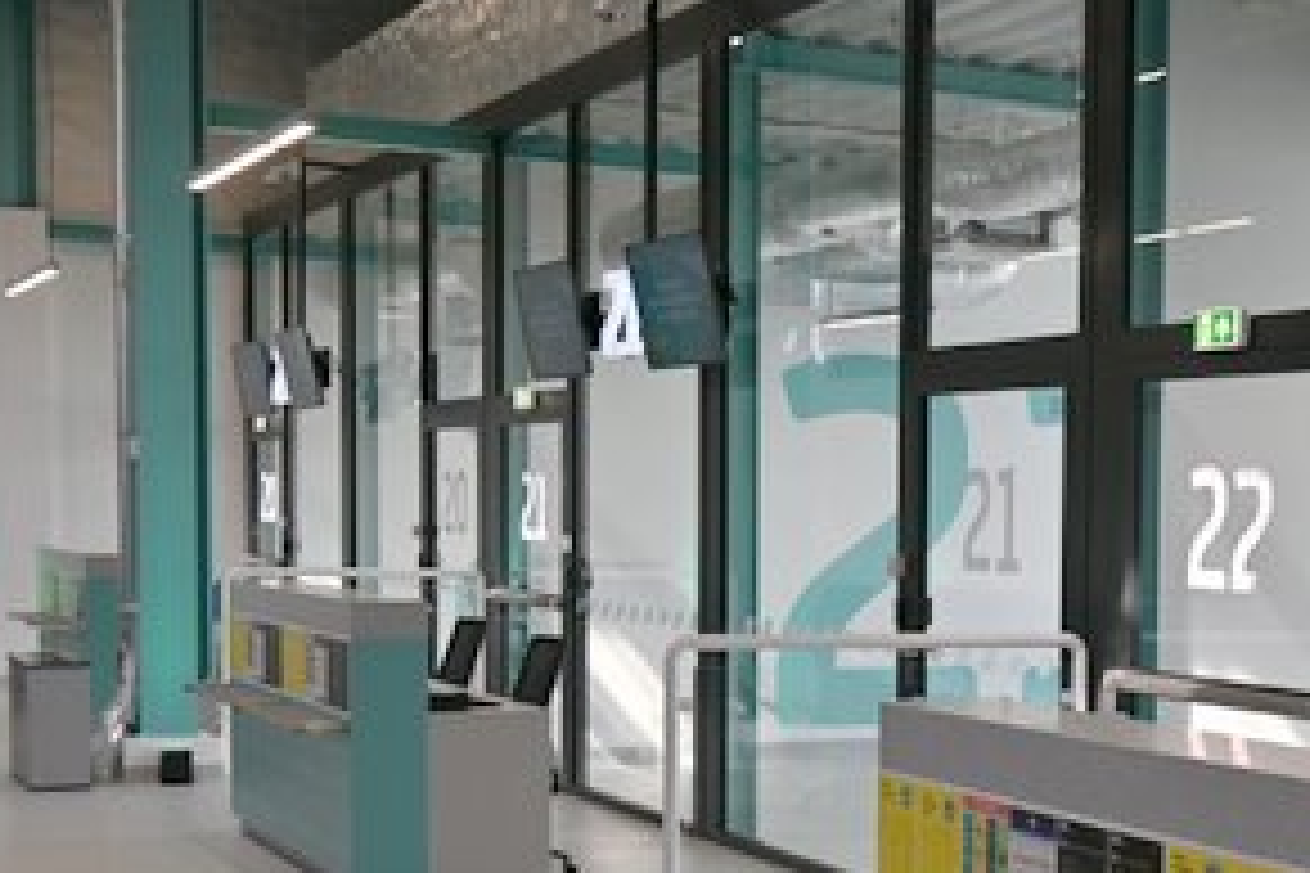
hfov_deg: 29.0
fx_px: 2401
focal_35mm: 66
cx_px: 1242
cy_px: 716
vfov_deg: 20.4
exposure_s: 1/250
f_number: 4.5
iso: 200
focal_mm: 16
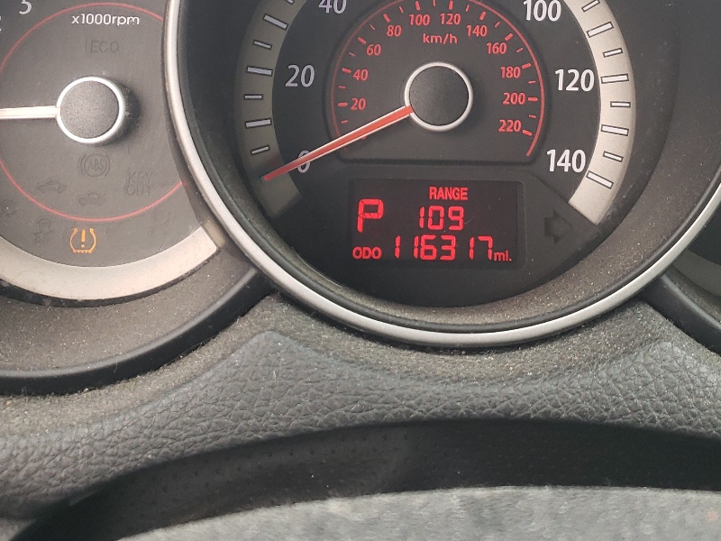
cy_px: 11
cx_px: 417
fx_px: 1083
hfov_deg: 36.7
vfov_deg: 26.6
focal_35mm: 52
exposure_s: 1/120
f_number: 1.5
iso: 74
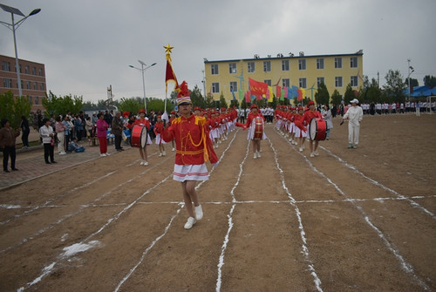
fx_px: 327
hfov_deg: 67.3
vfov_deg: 48.1
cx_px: 218
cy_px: 146
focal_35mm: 27
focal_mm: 18
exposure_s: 1/2000
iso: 200
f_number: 3.5
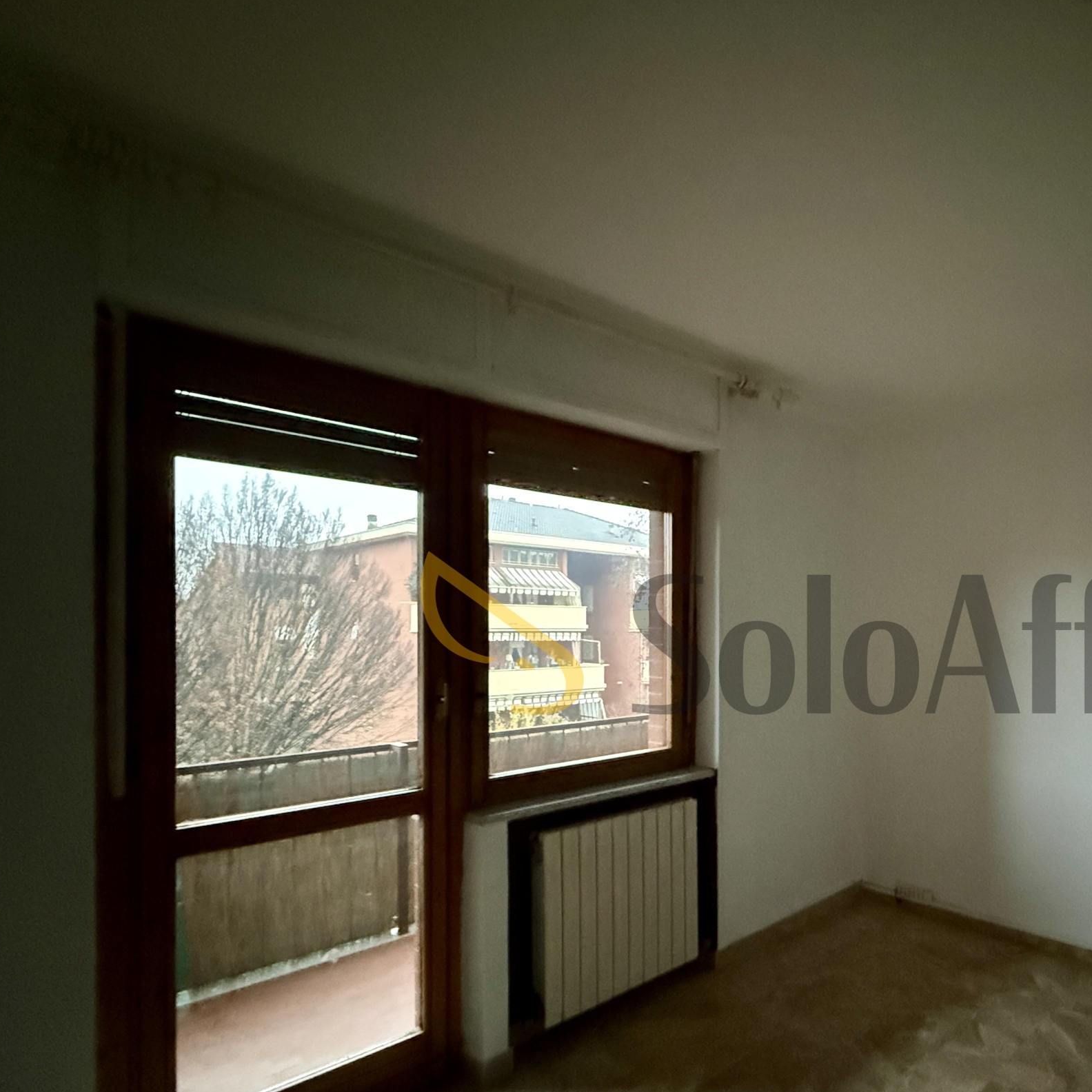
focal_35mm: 20
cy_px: 633
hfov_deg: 68.2
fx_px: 714
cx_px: 862
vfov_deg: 74.3
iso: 1600
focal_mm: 2.22
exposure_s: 1/40
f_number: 2.2
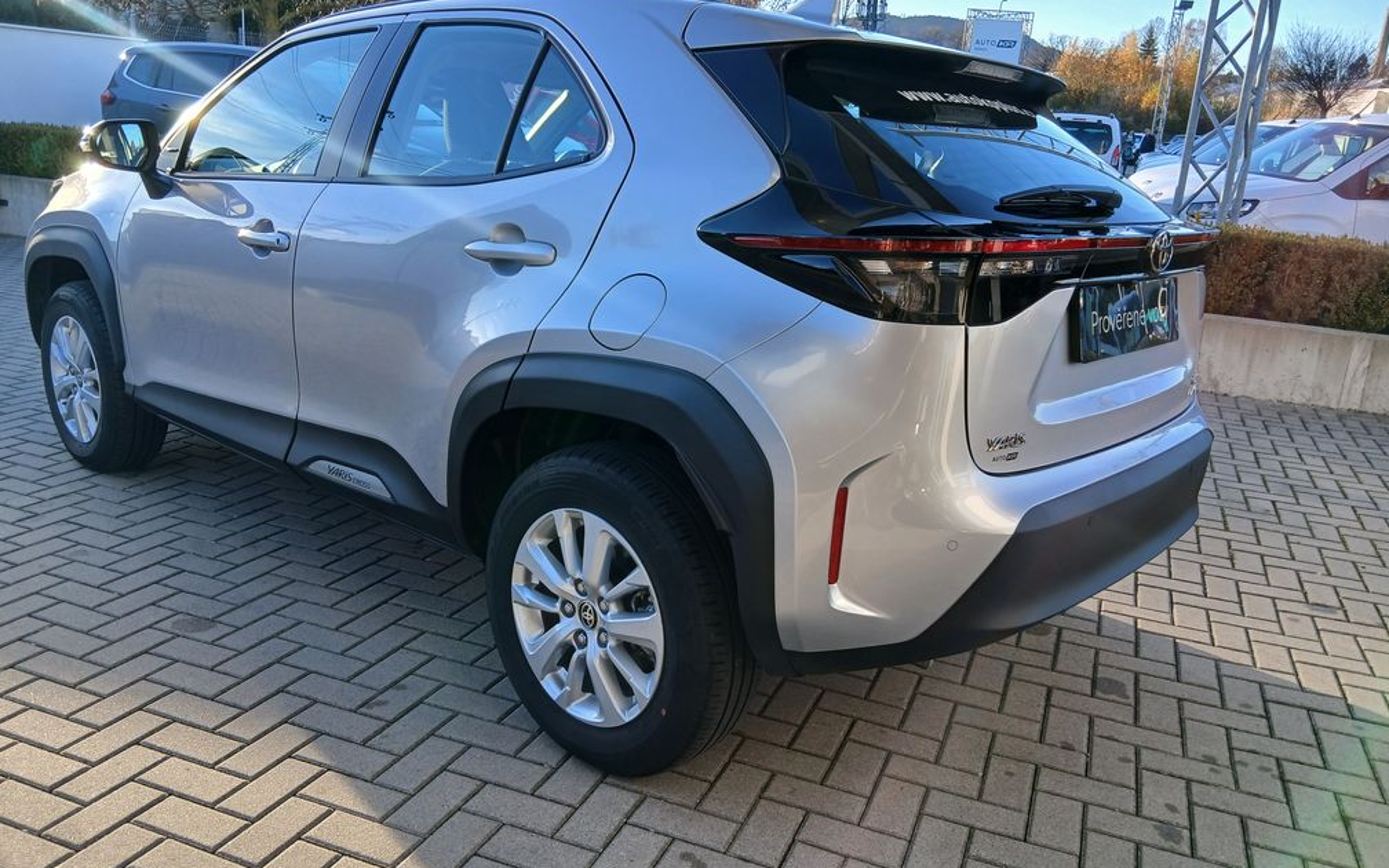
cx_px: 694
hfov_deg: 66.5
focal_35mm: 28
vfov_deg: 44.5
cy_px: 430
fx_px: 1060
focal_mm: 3.98
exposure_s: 1/100
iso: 25
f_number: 1.8
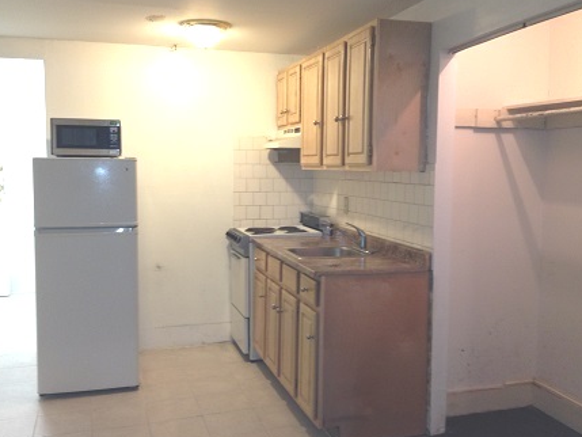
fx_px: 673
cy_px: 216
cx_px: 292
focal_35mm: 40
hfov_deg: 46.8
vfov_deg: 36.0
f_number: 2.4
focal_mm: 4.28
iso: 125
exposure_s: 1/20
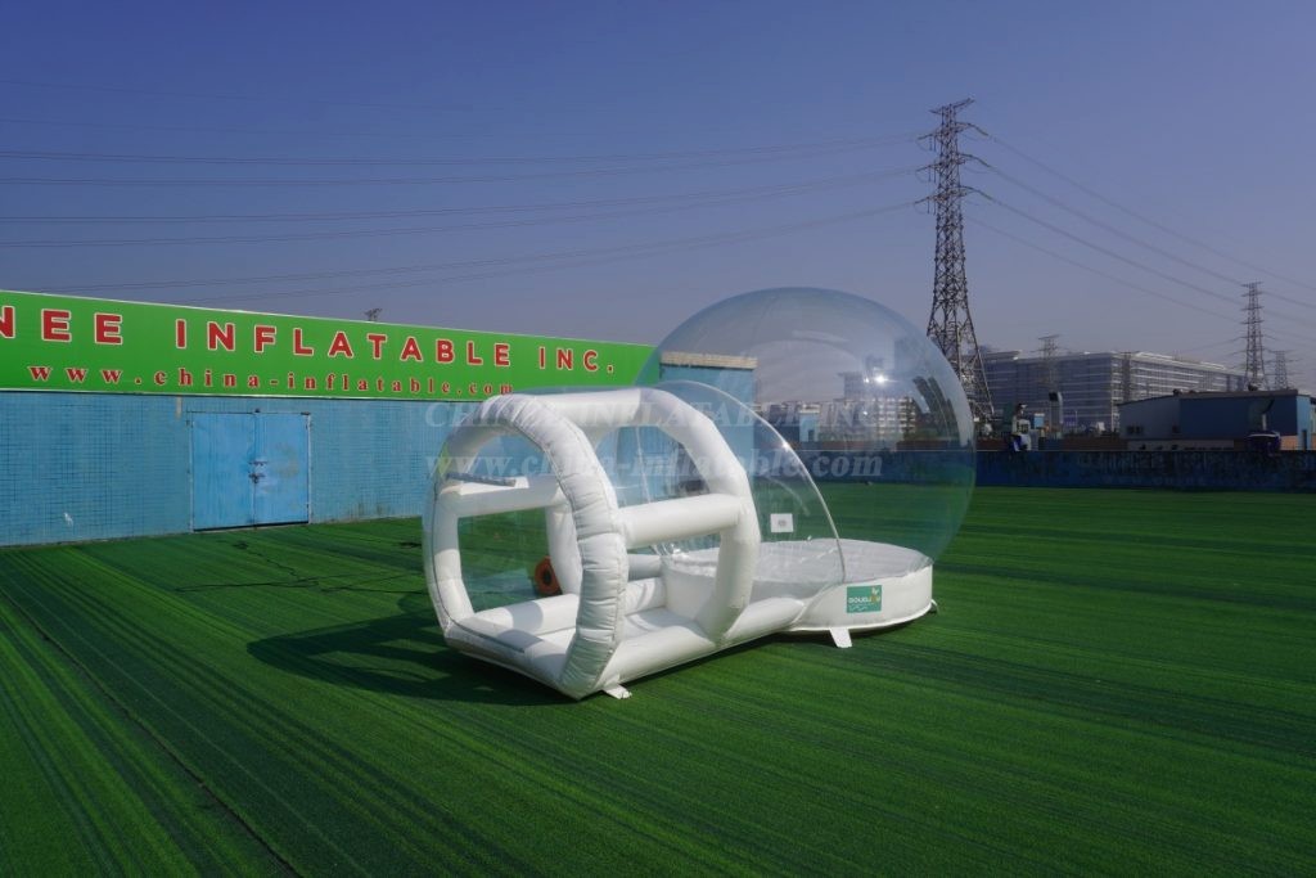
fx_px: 877
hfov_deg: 73.7
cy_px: 439
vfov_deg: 53.1
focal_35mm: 24
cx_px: 658
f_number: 10
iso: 100
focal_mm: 16
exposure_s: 1/320
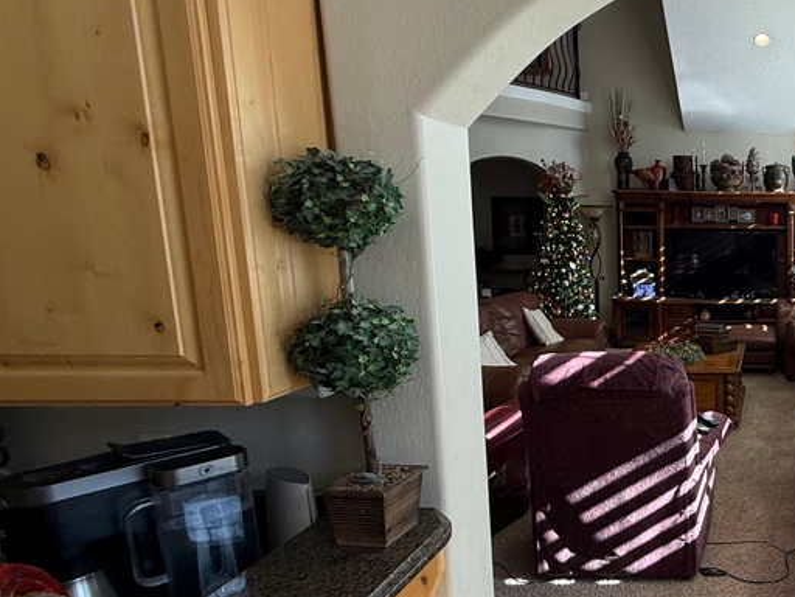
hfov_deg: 51.1
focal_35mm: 28
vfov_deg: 49.7
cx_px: 793
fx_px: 643
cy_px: 311
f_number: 2.2
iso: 50
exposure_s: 1/120
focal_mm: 2.22
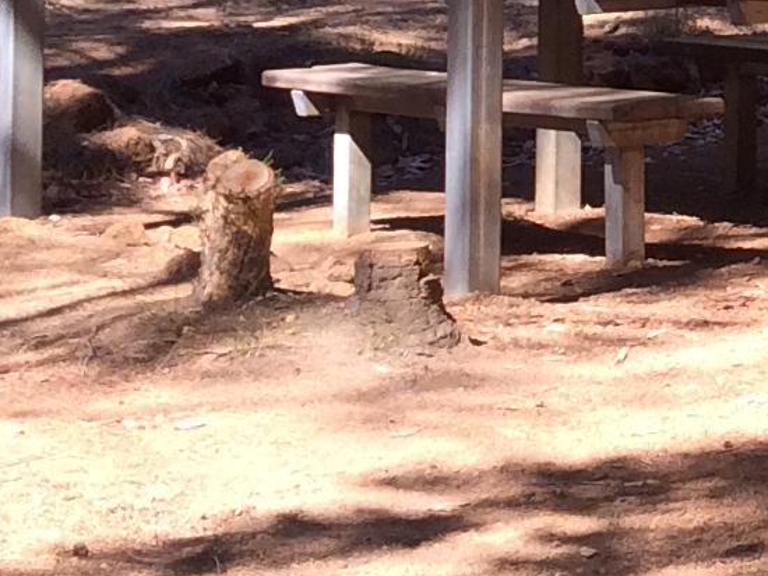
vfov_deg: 8.1
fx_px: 3951
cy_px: -344
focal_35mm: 178
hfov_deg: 9.8
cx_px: 1866
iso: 32
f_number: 2.2
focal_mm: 4.12
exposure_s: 1/387
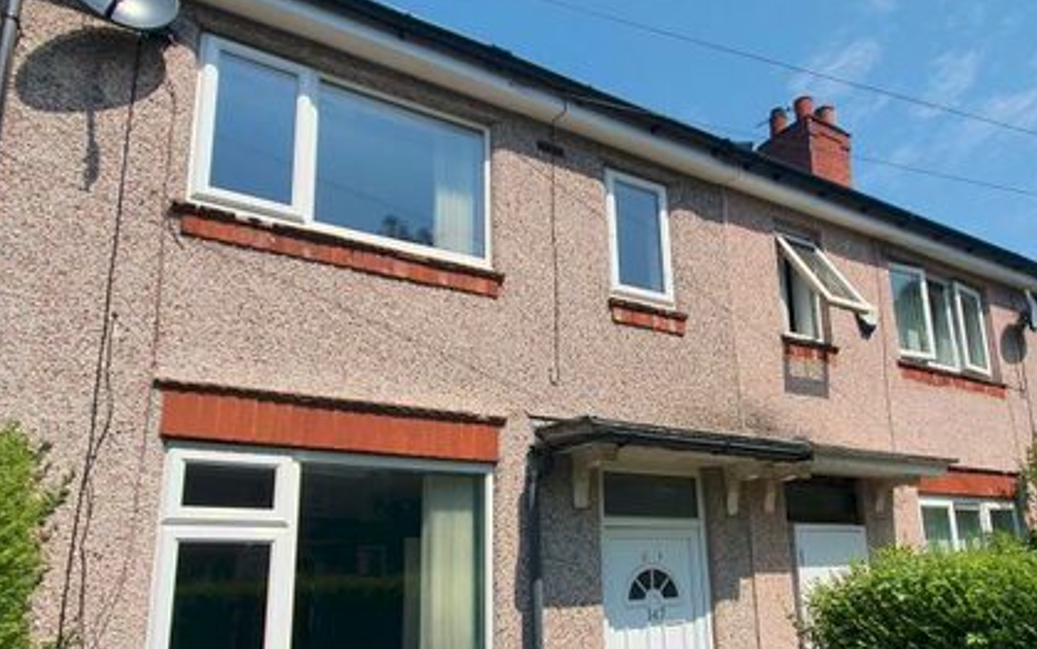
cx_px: 527
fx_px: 650
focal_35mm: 23
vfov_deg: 52.0
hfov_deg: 77.1
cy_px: 435
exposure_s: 1/1264
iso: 50
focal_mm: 1.8
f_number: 2.2
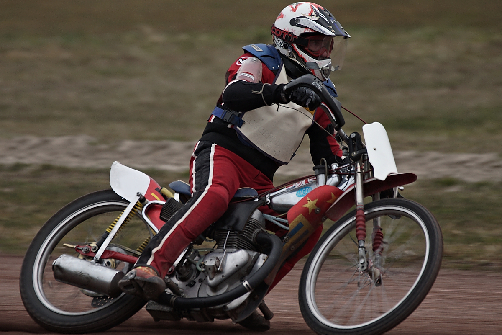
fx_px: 7529
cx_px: 251
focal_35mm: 540
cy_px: 168
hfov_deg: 3.8
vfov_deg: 2.5
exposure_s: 1/500
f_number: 5.6
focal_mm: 360
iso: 200
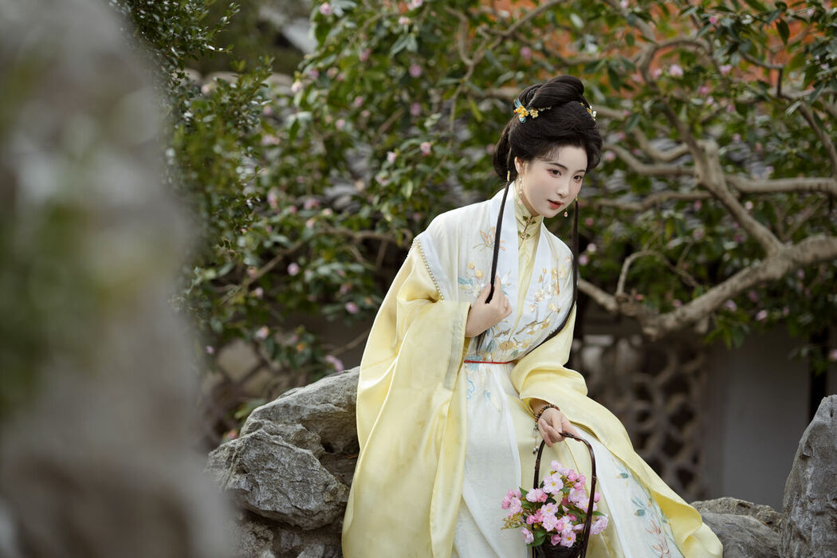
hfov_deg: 23.9
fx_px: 1976
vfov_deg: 16.1
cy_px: 279
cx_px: 418
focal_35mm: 85
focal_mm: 85
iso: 100
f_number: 2
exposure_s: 1/250
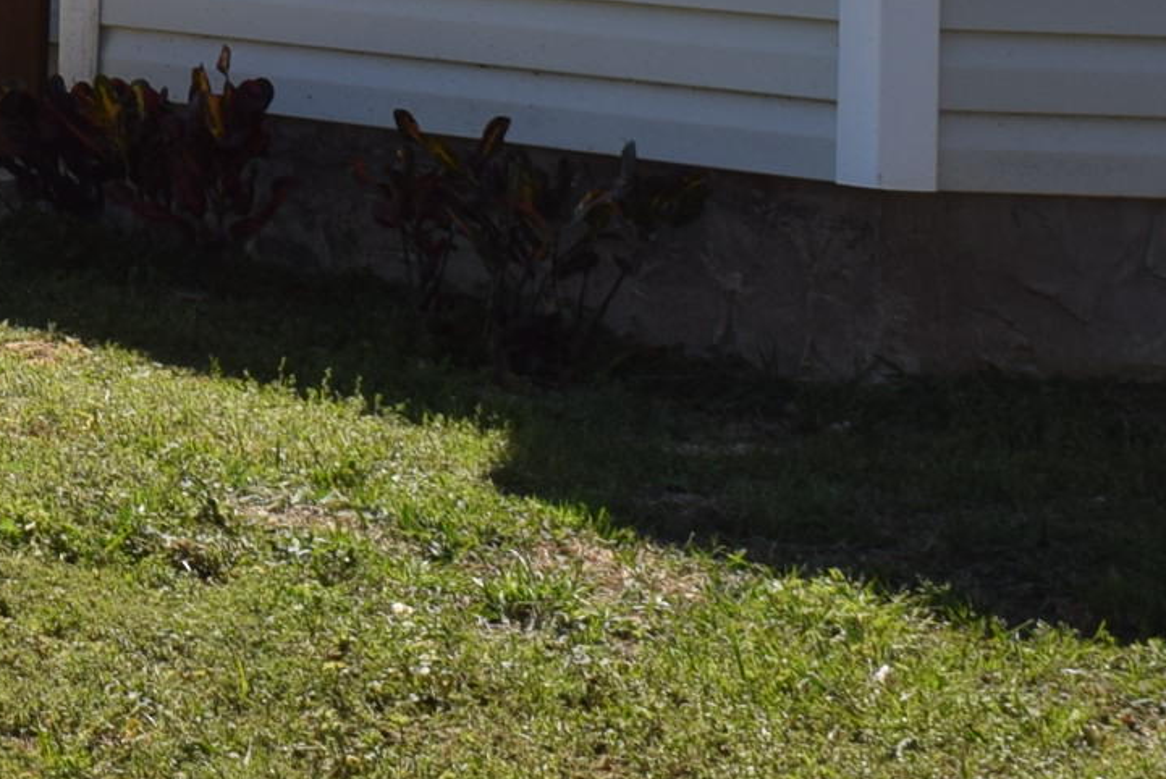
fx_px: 5448
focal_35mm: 168
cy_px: -716
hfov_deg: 11.7
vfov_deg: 7.9
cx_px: -581
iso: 100
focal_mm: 27
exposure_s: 1/200
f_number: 13
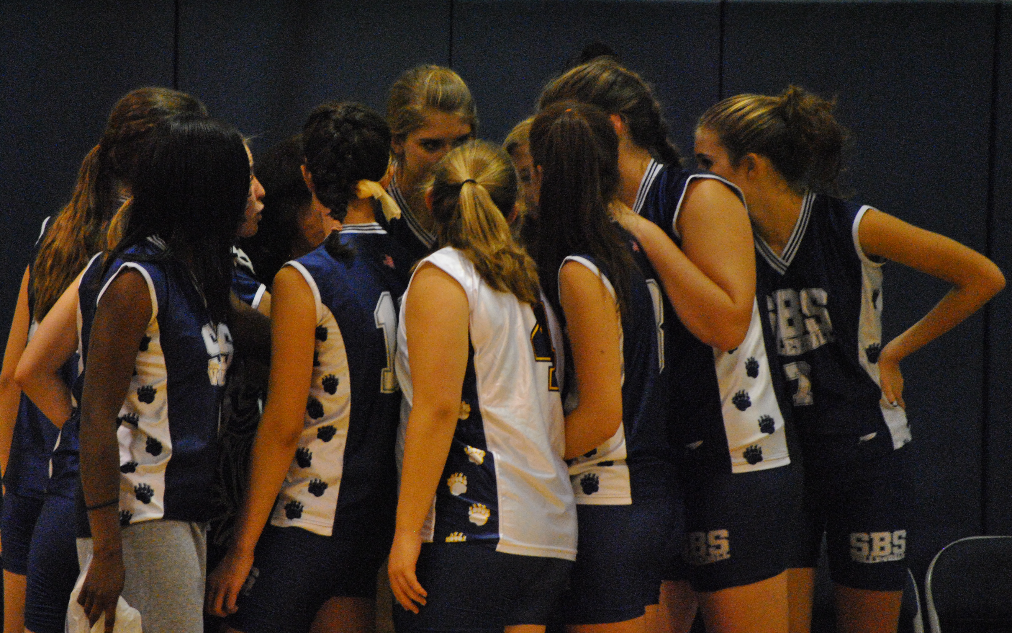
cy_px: 294
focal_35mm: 307
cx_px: 507
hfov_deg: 6.8
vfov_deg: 4.3
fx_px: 8467
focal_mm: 200
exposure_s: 1/100
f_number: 5.6
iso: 1600
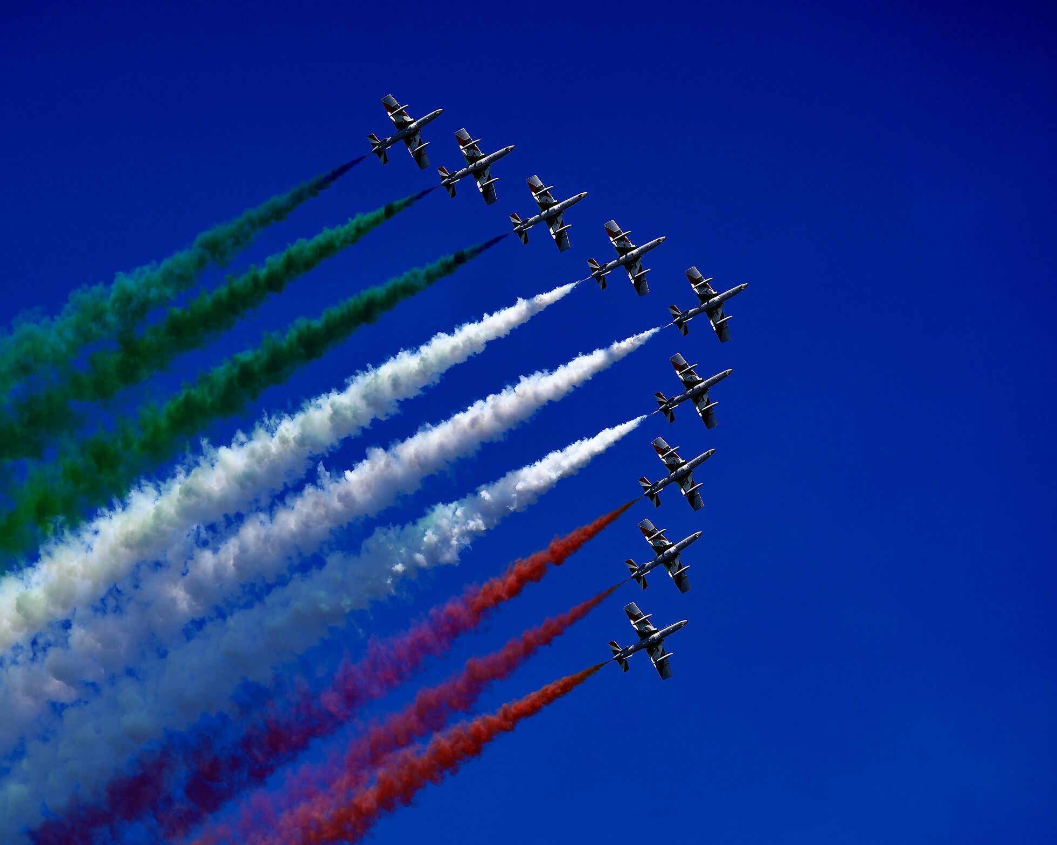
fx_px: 3879
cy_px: 421
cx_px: 423
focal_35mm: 124
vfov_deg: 12.4
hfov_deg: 15.5
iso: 100
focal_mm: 108
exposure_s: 1/3200
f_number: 4
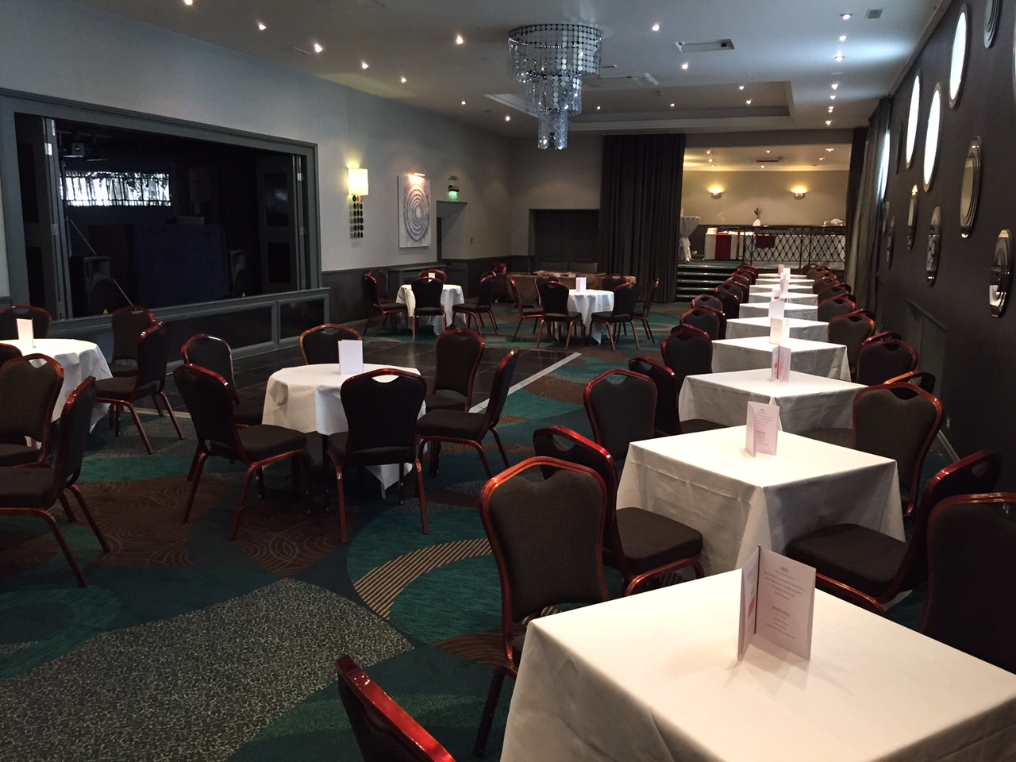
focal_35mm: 29
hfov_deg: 61.7
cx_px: 508
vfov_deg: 48.2
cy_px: 381
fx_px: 851
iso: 250
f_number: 2.2
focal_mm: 4.15
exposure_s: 1/15
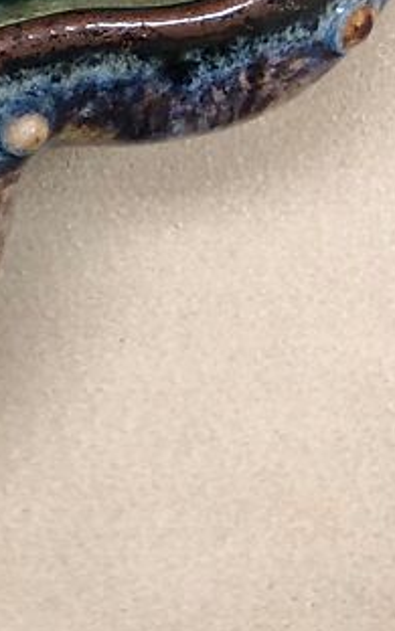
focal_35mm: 114
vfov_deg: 17.2
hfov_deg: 10.4
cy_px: -196
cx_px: -448
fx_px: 1964
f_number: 1.8
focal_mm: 4
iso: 40
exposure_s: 1/15
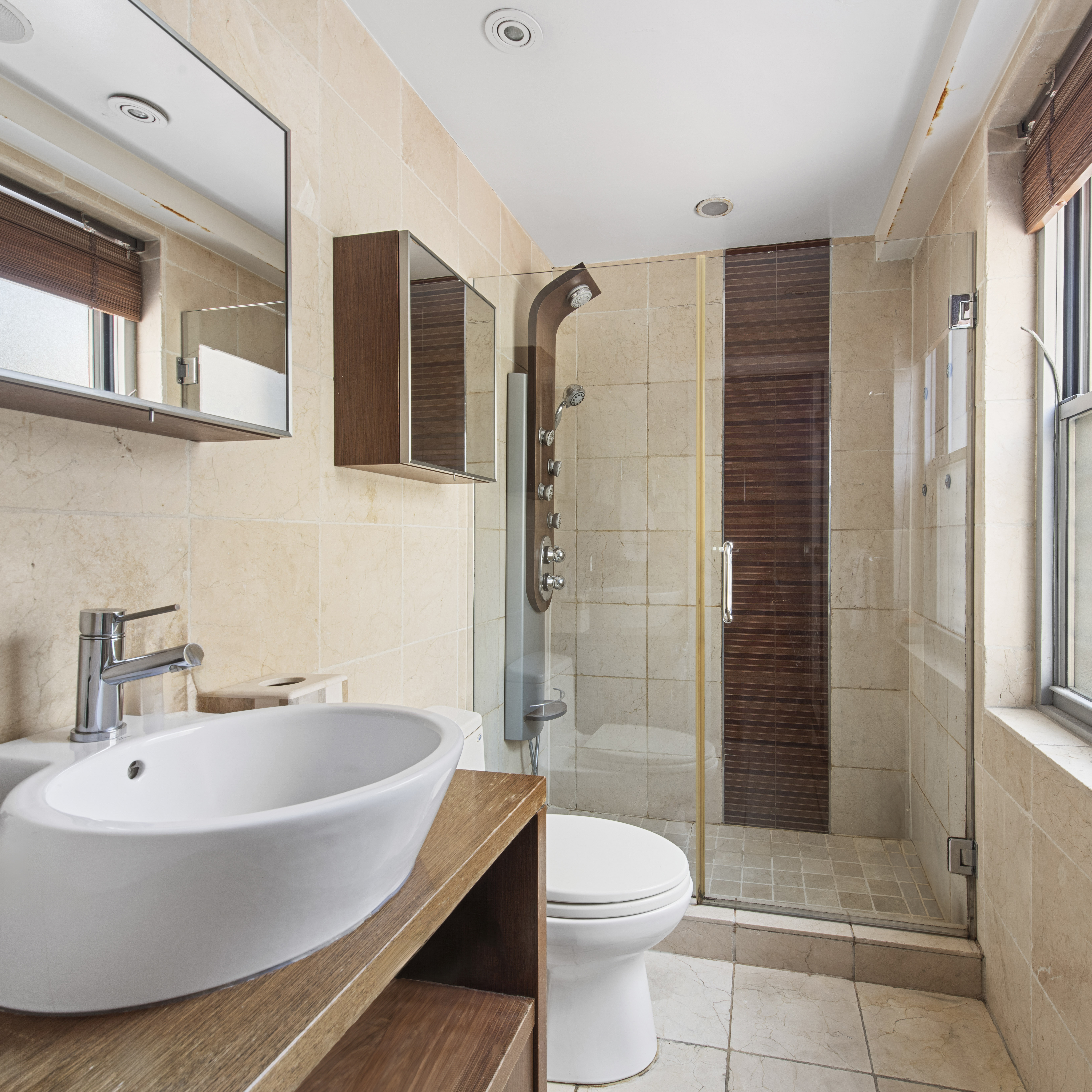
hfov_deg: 80.4
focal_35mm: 18
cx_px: 611
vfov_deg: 80.7
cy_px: 548
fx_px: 642
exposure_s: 1.6
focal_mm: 14
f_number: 11
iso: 160
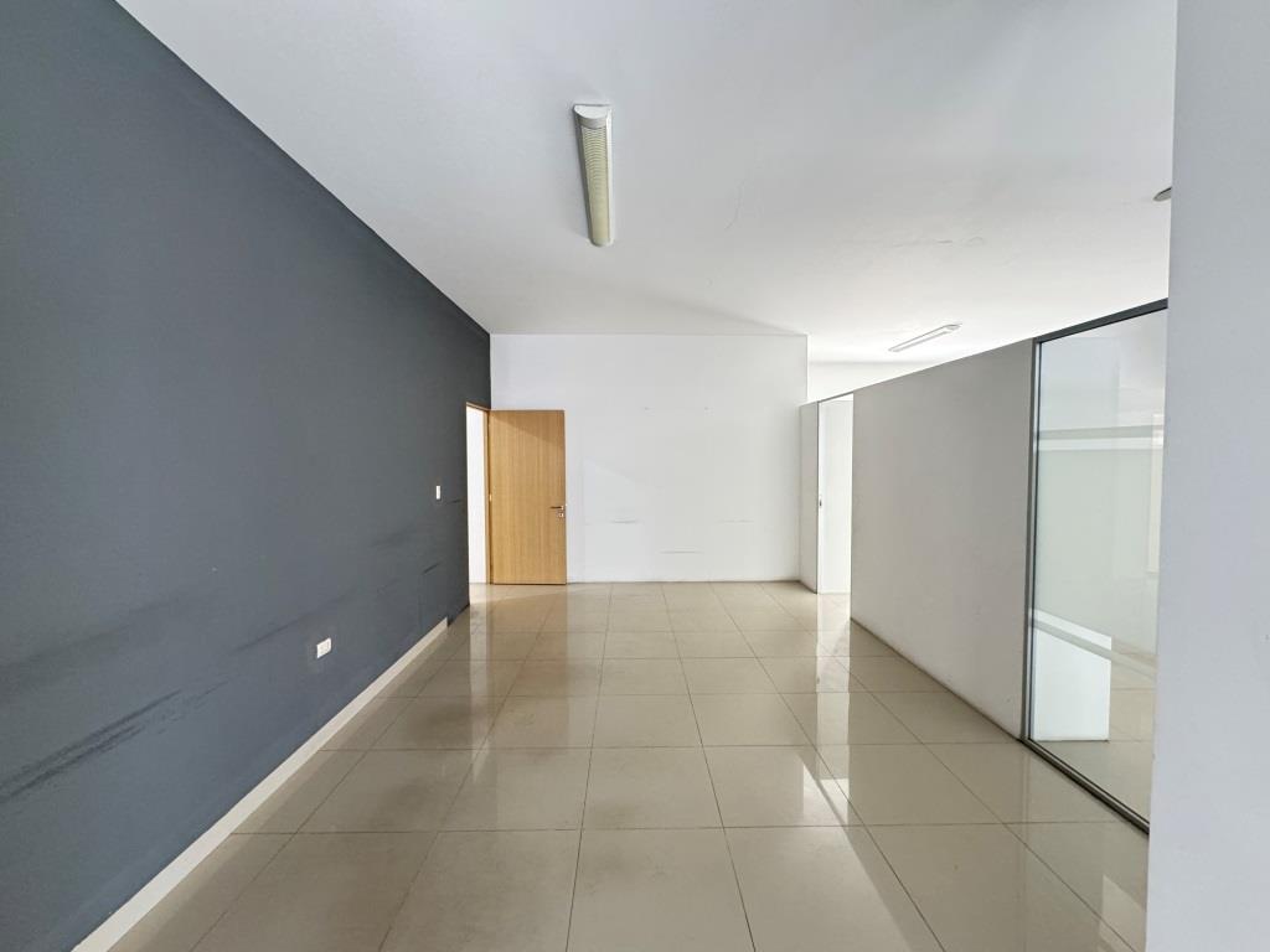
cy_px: 476
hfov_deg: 102.1
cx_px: 635
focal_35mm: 14
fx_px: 514
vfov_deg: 85.7
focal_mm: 2.22
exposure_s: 1/60
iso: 400
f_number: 2.2
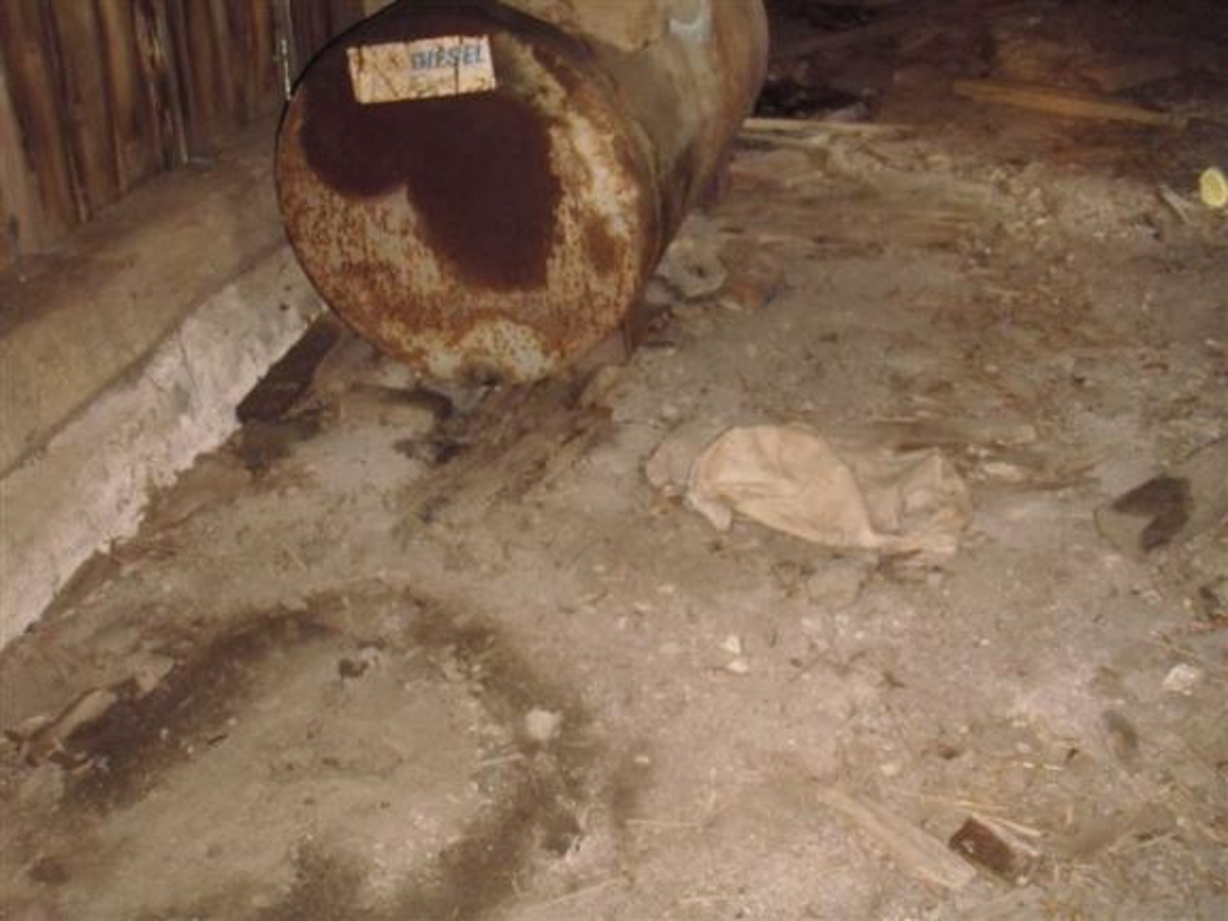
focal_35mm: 38
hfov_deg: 49.0
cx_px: 614
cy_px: 460
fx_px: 1348
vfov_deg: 37.7
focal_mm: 6.7
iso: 250
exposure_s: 1/30
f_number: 3.5
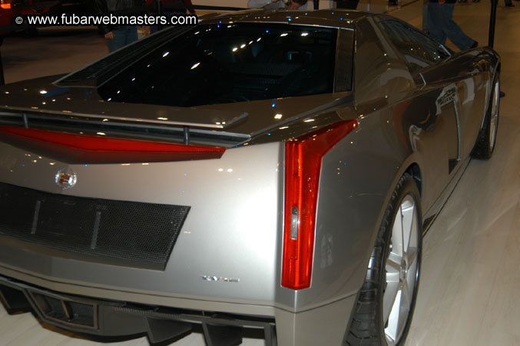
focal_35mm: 48
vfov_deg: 28.0
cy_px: 173
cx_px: 260
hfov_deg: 41.1
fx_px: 693
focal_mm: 32
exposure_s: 1/60
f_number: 5
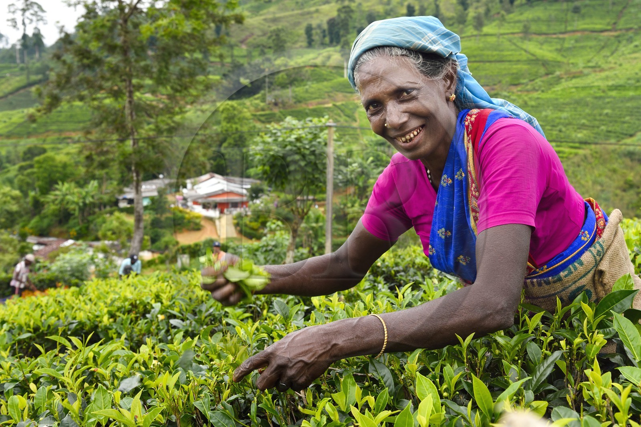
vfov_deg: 33.4
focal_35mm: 40
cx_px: 320
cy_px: 214
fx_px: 712
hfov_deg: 48.5
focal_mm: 40
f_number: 9
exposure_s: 1/200
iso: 400
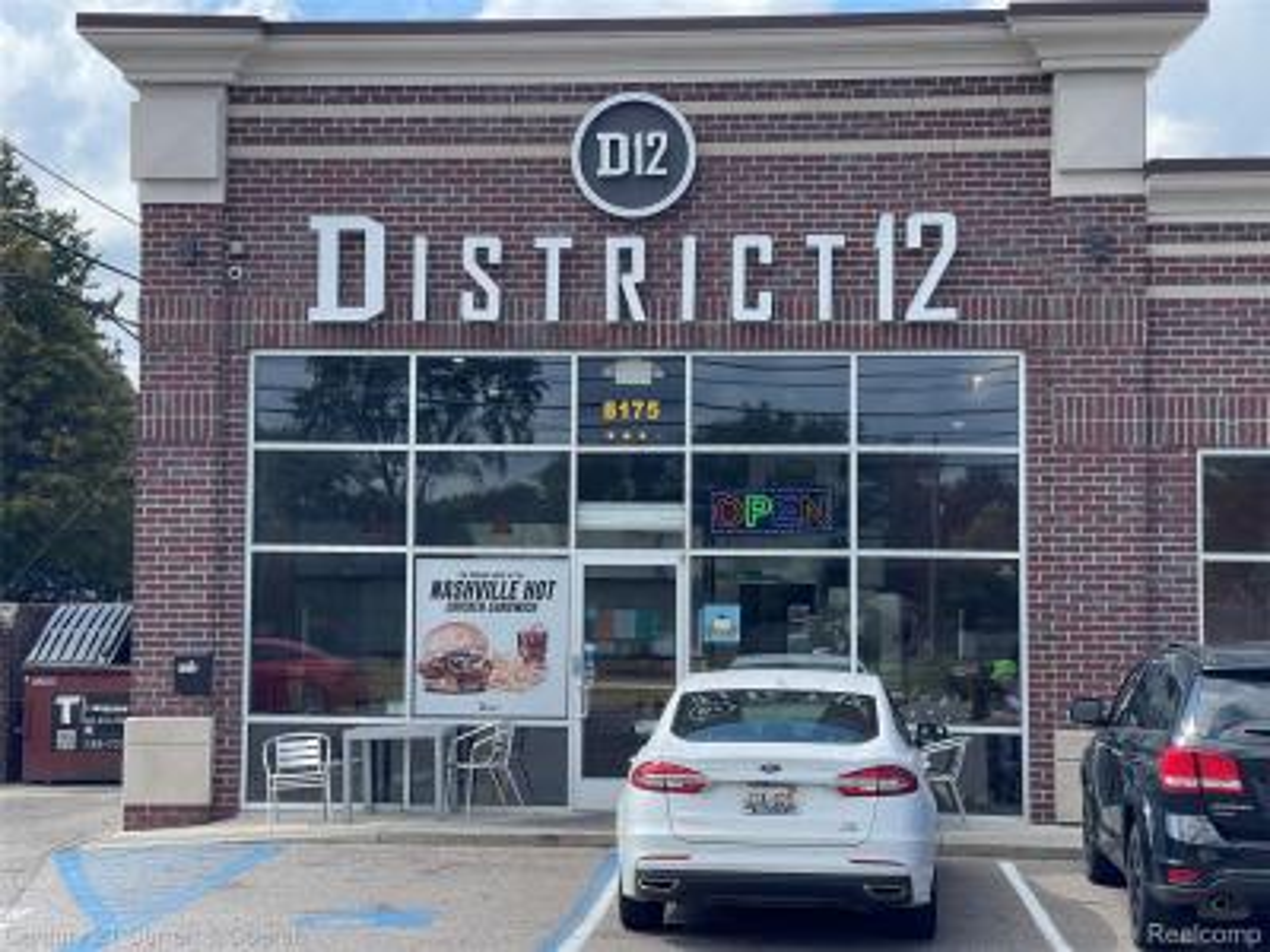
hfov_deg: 30.3
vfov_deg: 22.9
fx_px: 2348
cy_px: 476
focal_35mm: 64
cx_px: 635
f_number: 2.2
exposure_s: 1/442
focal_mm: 7.5
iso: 20
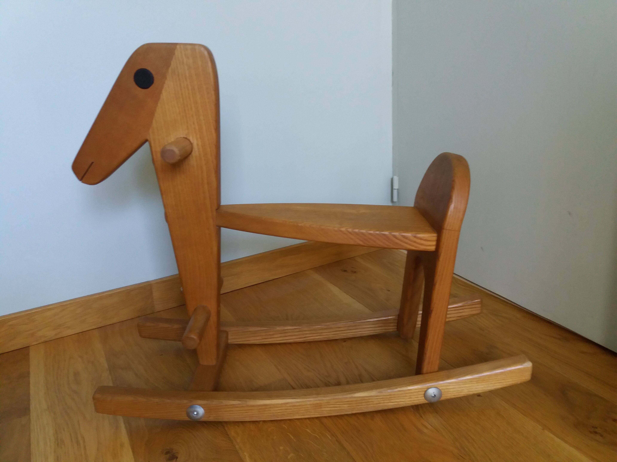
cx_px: 308
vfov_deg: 49.7
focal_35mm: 28
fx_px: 499
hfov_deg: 63.4
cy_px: 231
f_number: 1.9
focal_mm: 3.7
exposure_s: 1/20
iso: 160
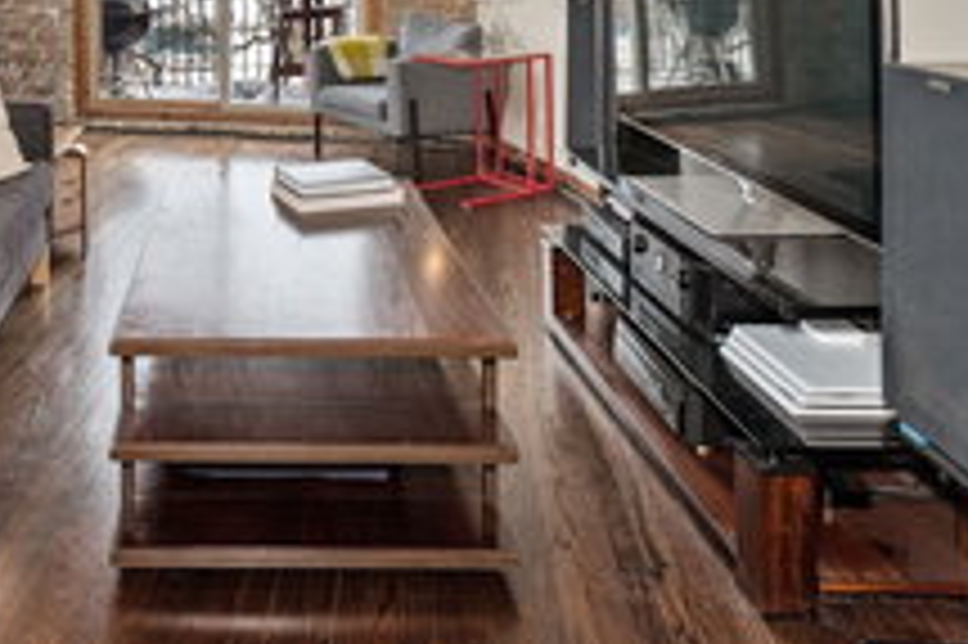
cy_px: -45
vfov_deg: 31.5
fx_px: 1021
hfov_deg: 48.6
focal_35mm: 38
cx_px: 230
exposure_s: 1/30
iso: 400
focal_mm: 17
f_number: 8
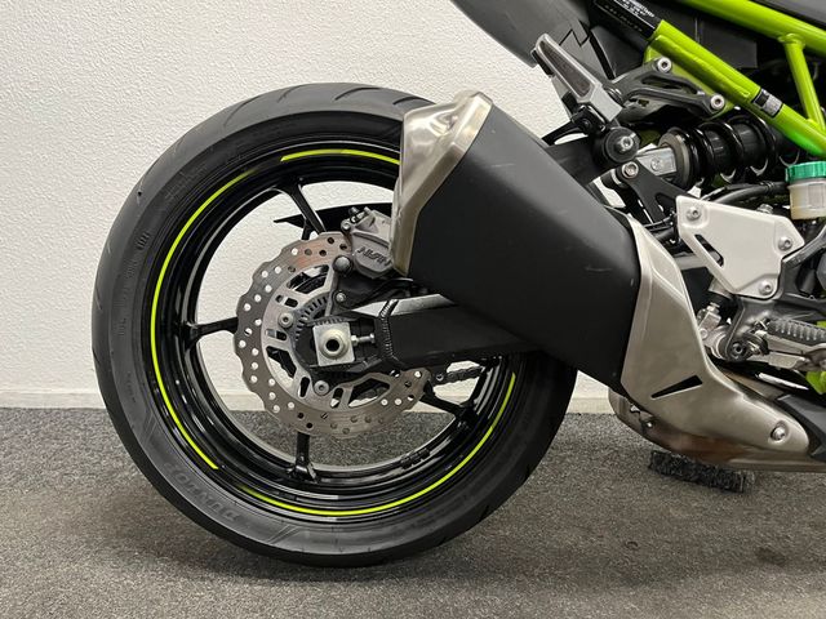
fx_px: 620
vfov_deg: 53.1
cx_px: 413
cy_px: 310
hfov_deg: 67.3
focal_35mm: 26
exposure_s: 1/50
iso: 320
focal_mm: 5.1
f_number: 1.6
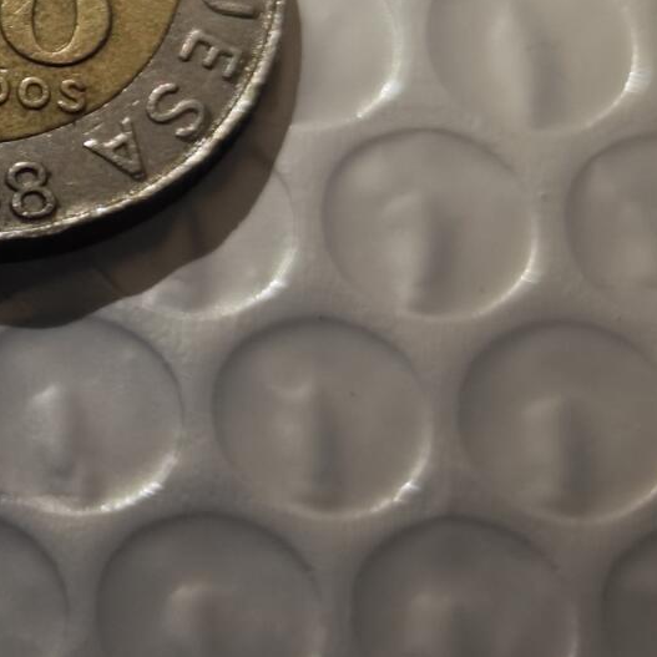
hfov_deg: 9.8
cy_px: 29
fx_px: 3779
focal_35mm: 176
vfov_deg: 9.9
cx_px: -52
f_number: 1.9
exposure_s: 1/227
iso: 160
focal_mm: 8.7
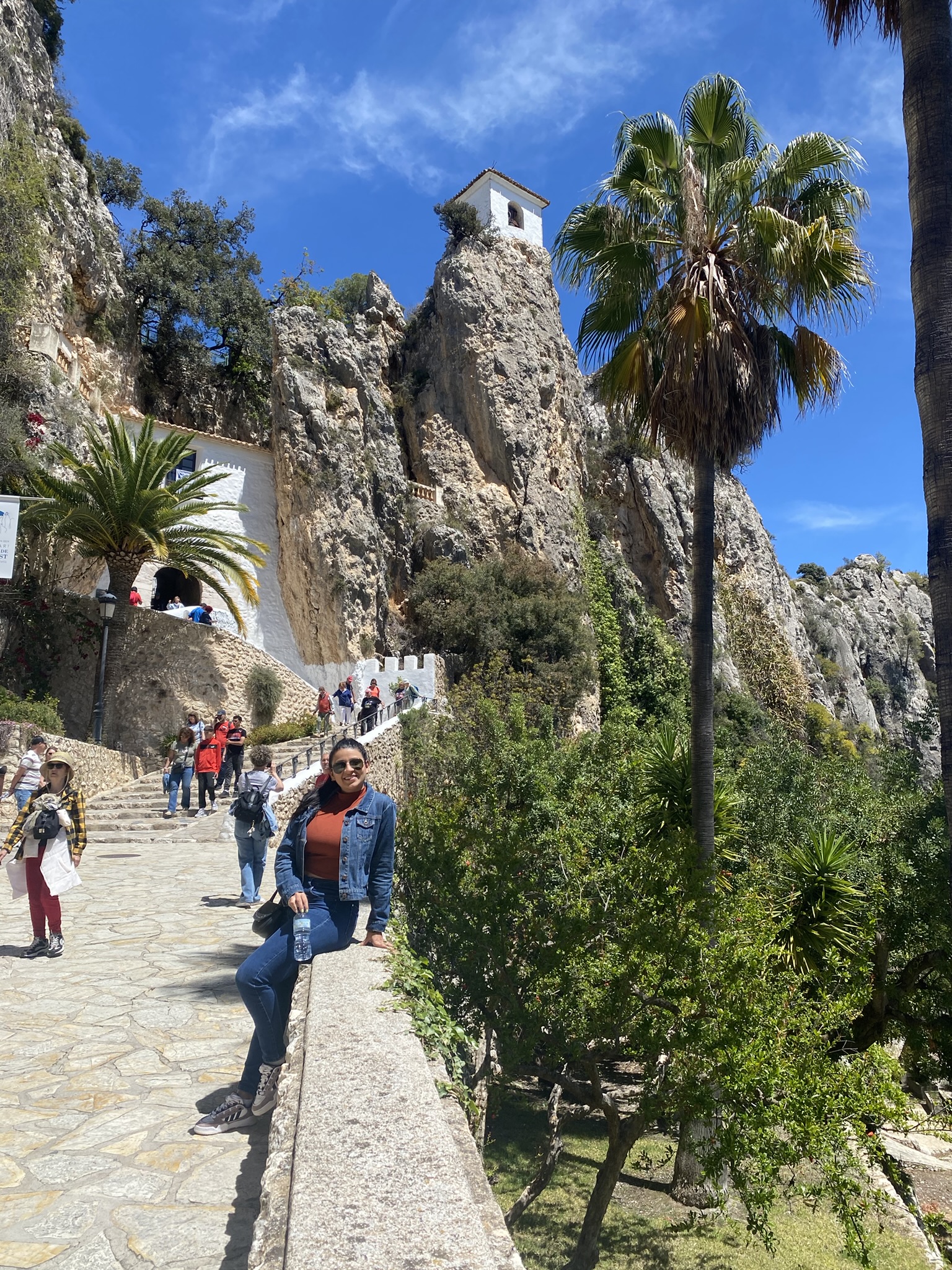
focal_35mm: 26
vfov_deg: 67.3
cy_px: 635
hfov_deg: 53.1
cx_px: 476
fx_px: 953
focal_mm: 4.25
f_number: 1.8
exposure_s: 1/2268
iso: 32
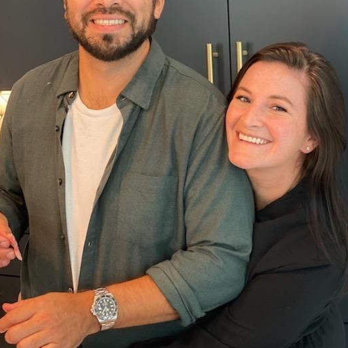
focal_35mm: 71
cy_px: 101
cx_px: 172
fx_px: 808
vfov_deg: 24.1
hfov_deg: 24.3
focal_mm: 6
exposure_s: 1/40
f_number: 2
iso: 160
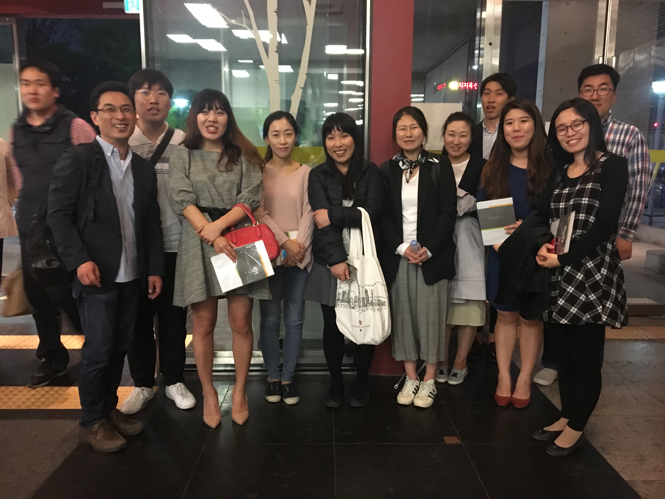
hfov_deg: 61.7
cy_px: 250
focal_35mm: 29
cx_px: 332
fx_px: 557
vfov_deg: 48.2
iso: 320
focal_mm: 4.15
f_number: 2.2
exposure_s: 1/15
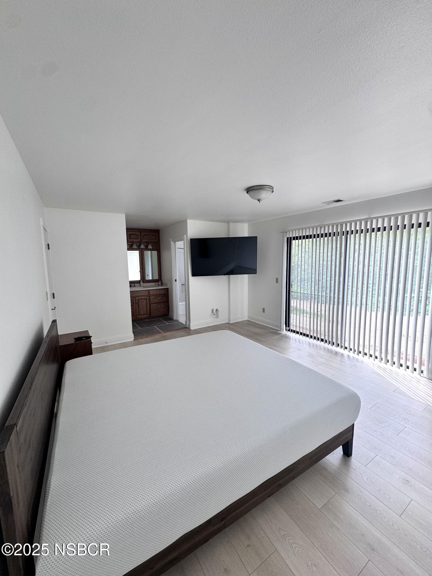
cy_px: 288
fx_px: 233
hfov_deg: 85.7
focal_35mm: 14
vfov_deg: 102.1
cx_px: 216
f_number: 2.2
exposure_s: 1/99
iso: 64
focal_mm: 2.22
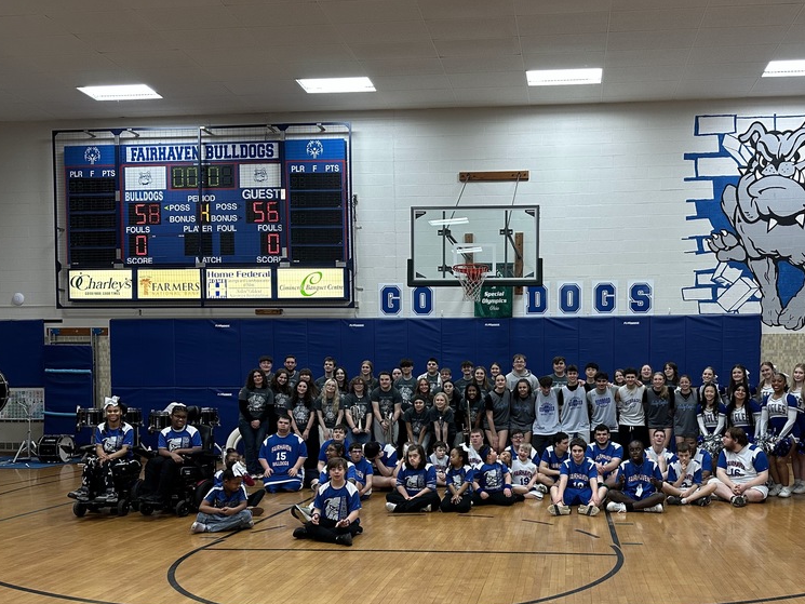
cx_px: 505
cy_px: 404
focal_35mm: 33
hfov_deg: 54.7
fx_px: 768
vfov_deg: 42.4
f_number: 1.78
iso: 200
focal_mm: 6.86
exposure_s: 1/120
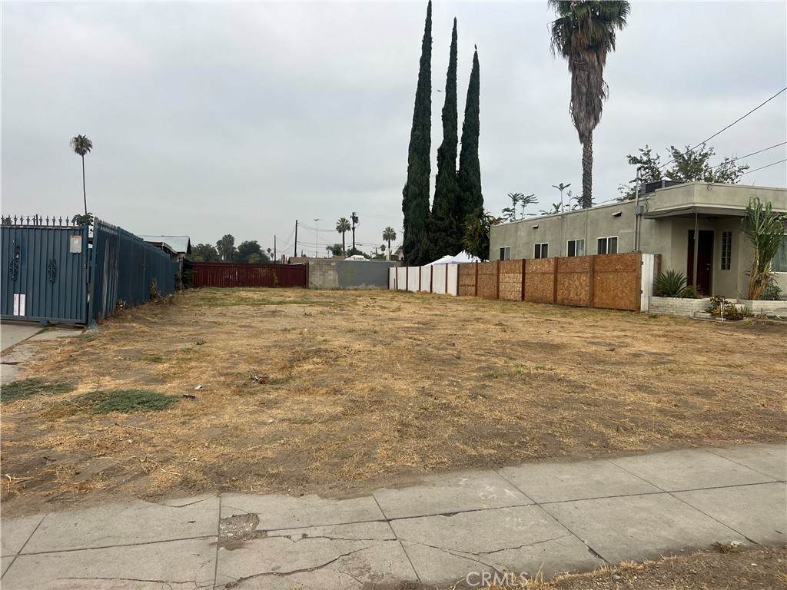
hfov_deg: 67.3
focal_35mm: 26
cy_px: 295
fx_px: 591
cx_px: 394
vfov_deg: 53.1
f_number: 1.5
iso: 50
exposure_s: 1/4630
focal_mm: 5.7
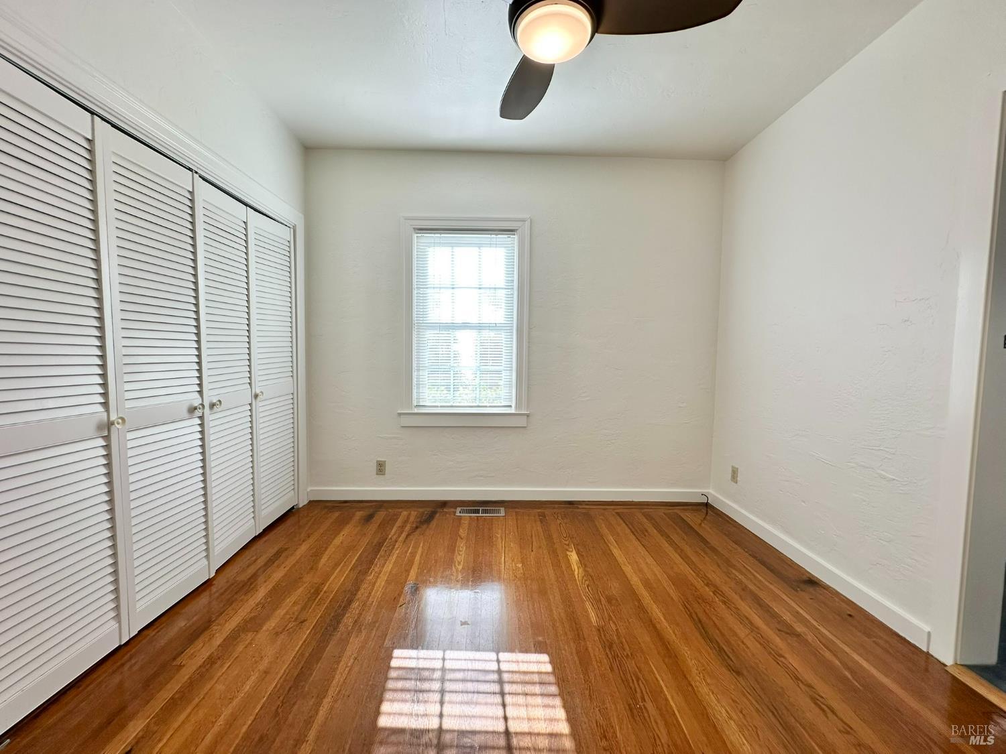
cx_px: 503
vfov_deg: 85.7
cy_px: 377
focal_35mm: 14
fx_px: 407
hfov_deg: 102.1
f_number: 2.2
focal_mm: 2.22
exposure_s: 1/120
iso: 80
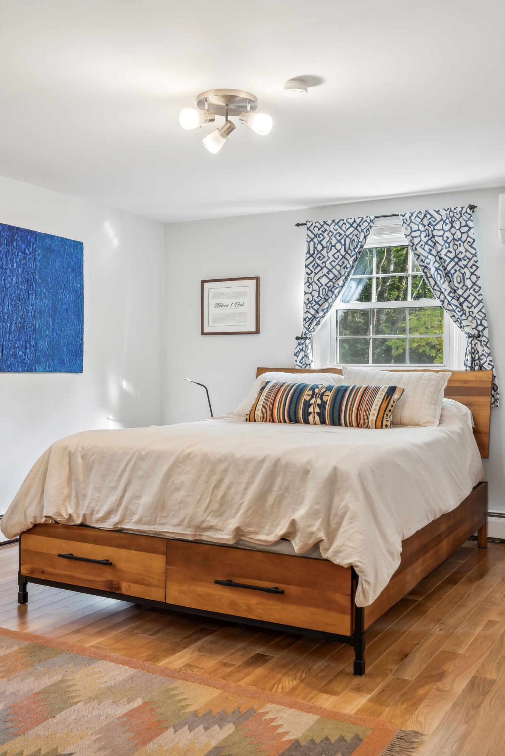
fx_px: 736
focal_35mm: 35
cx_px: 252
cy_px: 378
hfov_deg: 37.9
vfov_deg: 54.4
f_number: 7.1
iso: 320
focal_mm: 35
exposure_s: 1/6
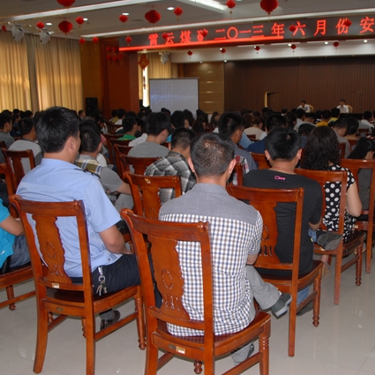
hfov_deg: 42.3
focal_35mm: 39
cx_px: 246
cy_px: 184
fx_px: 478
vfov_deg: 42.8
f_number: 4
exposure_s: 1/60
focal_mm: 20
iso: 400
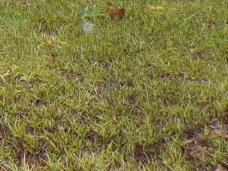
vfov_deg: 8.3
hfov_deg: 11.3
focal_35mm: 154
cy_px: -316
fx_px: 1014
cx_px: -263
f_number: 4.4
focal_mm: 4.3
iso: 200
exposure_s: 1/85
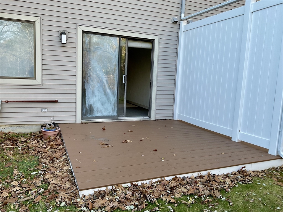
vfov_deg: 48.2
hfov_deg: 61.7
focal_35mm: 29
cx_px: 142
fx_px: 237
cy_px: 106
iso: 16
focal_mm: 3
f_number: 1.8
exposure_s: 1/120
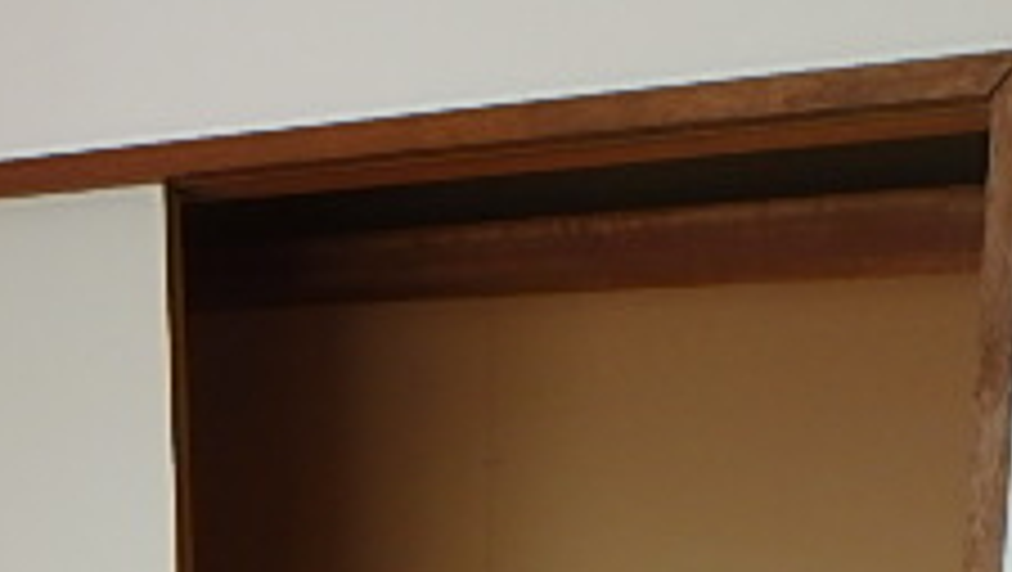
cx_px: 409
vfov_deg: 16.0
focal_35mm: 65
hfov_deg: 32.2
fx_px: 1746
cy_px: 1004
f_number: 3.5
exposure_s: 1/60
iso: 125
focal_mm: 3.7
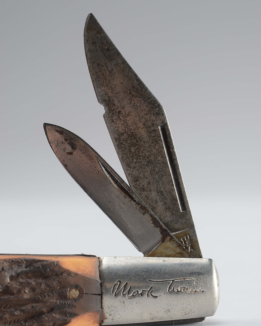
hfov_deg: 15.1
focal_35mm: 102
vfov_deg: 18.8
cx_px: 130
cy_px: 171
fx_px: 985
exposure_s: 1/80
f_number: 10
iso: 100
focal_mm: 60
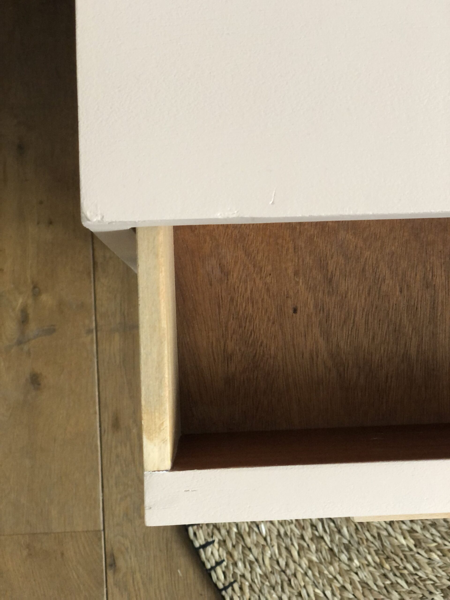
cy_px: 300
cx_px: 225
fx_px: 901
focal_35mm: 52
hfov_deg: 28.0
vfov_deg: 36.8
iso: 160
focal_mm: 6
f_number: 2.4
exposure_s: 1/20
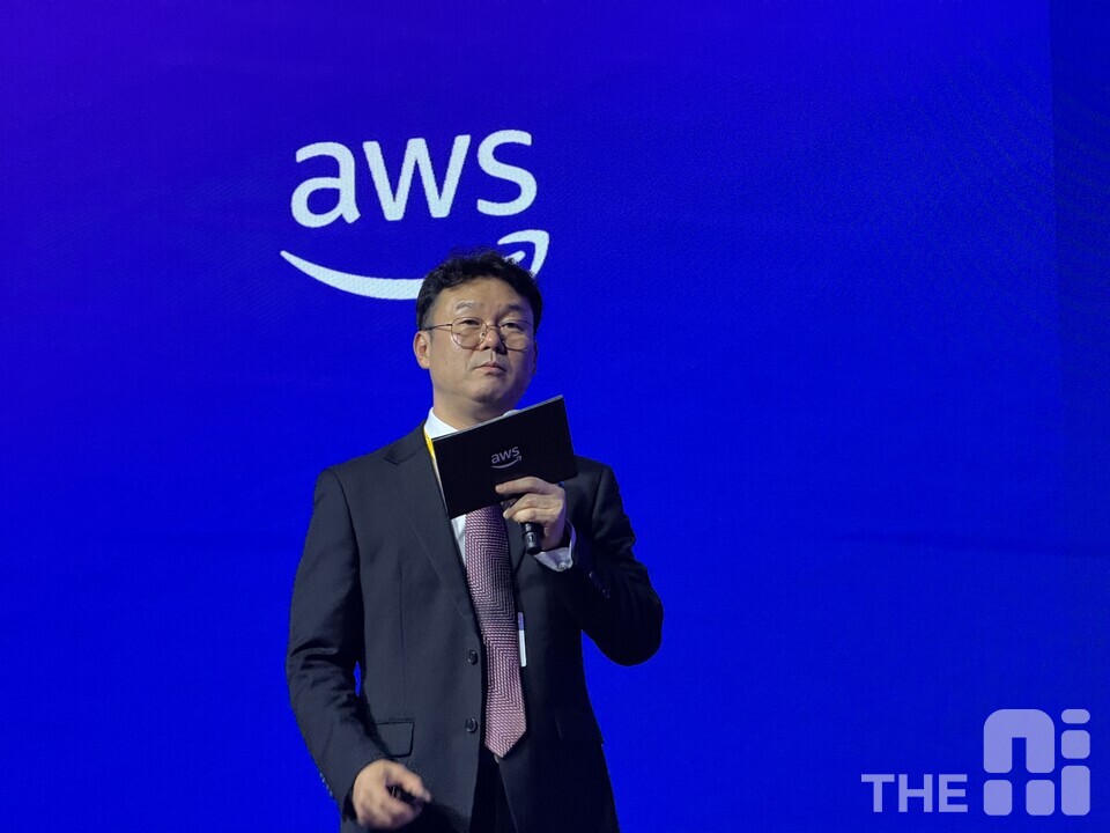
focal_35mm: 120
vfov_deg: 12.3
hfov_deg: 16.4
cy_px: 416
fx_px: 3848
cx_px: 555
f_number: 2.8
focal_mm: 15.66
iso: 250
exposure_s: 1/60
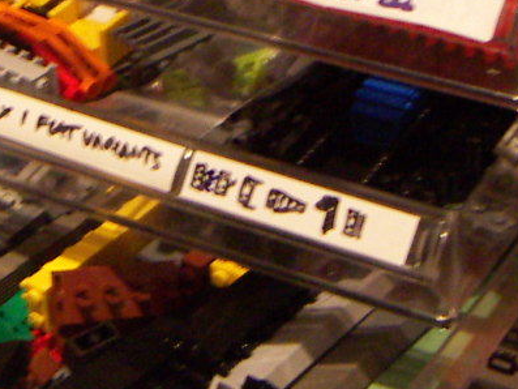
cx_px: 149
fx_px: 1736
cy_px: -48
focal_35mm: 116
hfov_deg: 16.9
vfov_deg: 12.5
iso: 200
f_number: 2.8
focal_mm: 4.7
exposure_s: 1/8
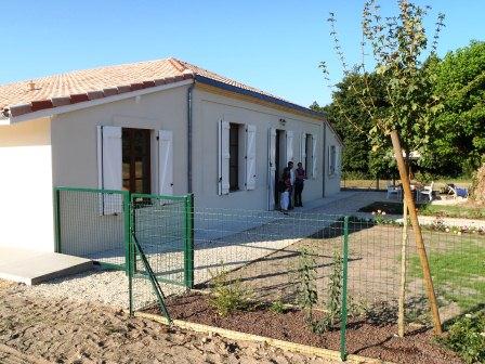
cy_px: 182
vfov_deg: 49.7
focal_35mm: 28
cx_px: 242
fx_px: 392
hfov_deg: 63.4
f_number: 4.5
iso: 80
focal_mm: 5
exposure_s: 1/320
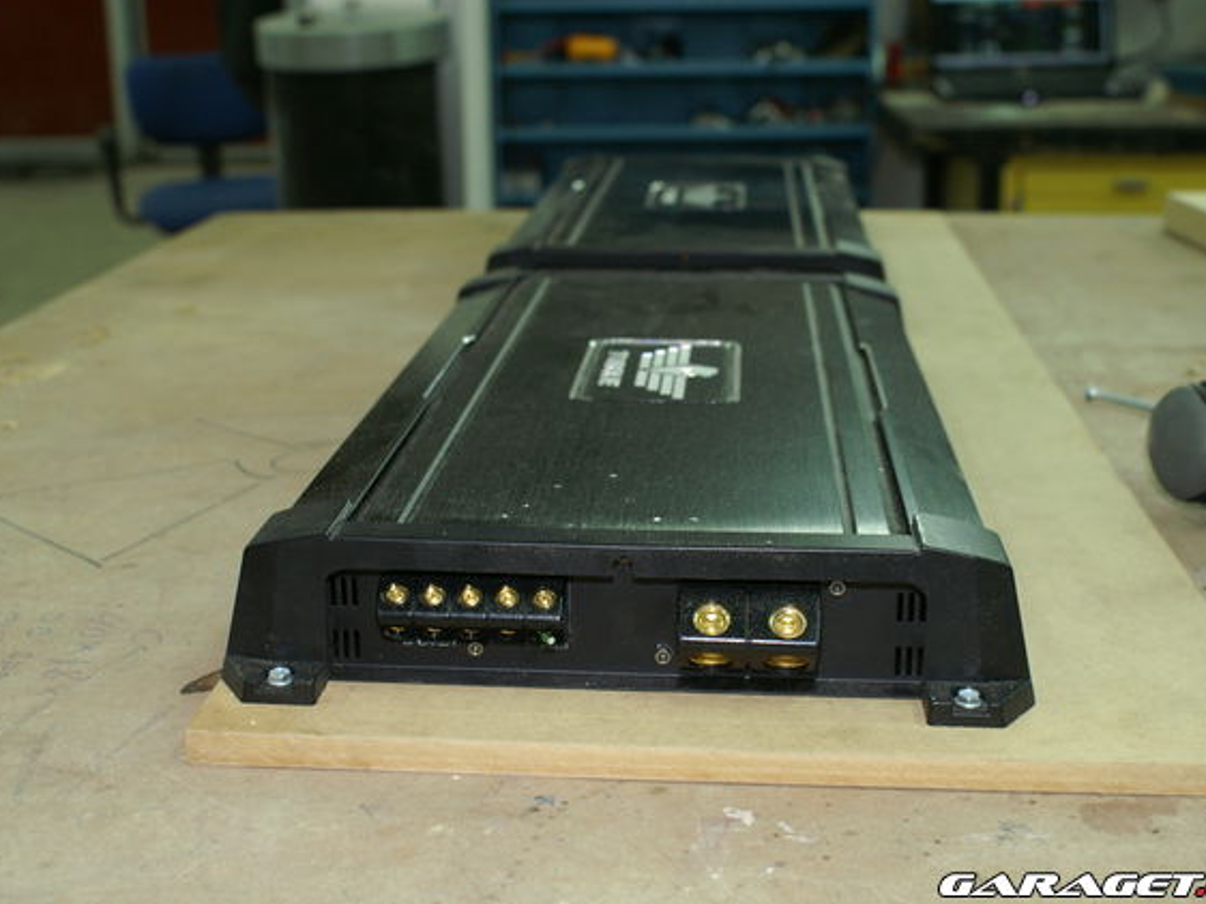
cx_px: 620
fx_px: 1602
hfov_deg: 41.3
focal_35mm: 46
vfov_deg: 31.5
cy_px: 449
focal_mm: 28
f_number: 5.6
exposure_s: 1/60
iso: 400
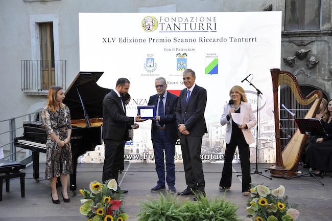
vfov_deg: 24.1
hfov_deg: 35.7
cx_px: 166
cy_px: 110
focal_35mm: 56
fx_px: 516
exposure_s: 1/125
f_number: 3.8
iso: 320
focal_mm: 56
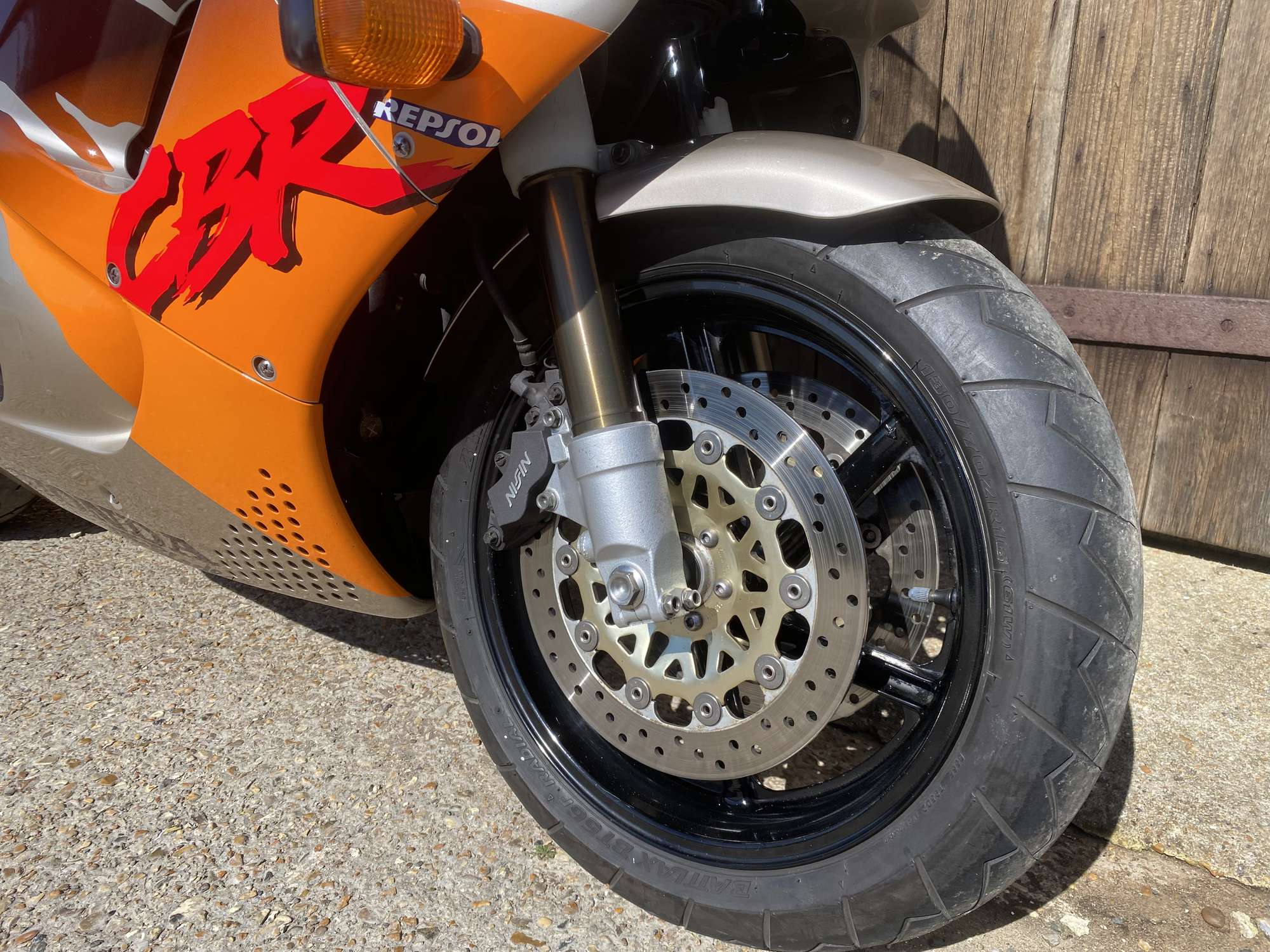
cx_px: 635
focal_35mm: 26
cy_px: 476
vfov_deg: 53.1
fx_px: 954
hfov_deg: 67.3
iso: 32
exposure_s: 1/2268
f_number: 1.8
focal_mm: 4.25
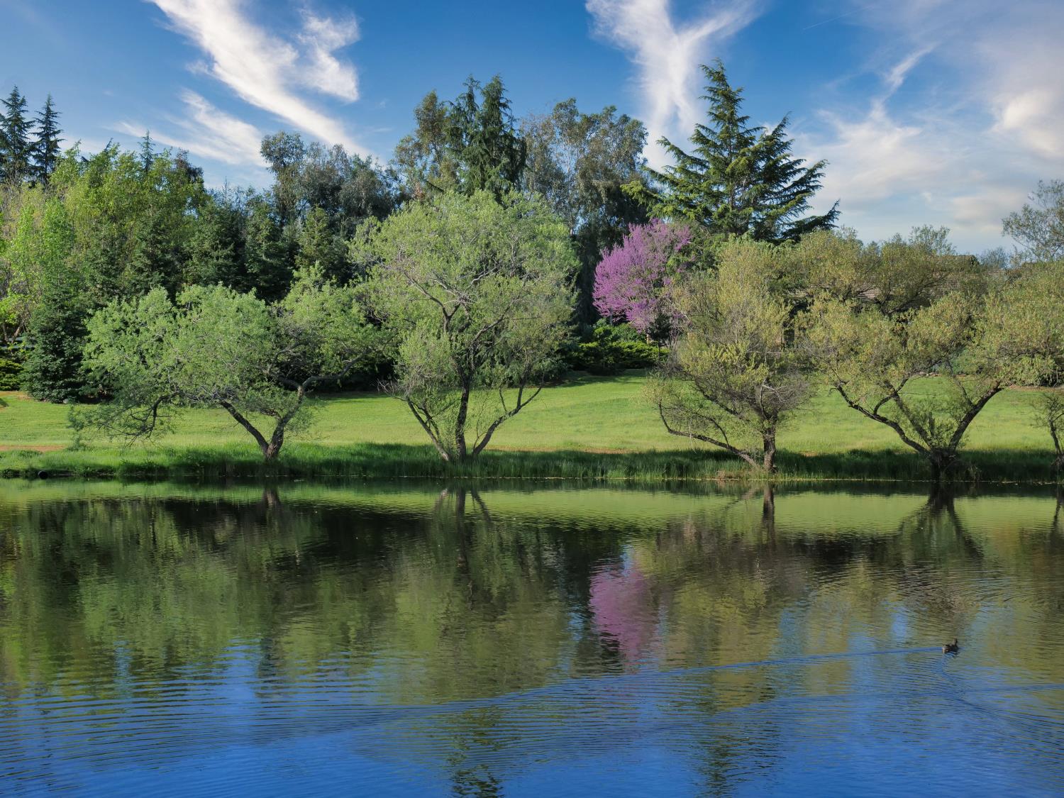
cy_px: 399
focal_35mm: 64
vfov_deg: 22.9
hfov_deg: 30.3
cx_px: 532
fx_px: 1967
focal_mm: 32
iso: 100
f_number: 9
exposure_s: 1/160
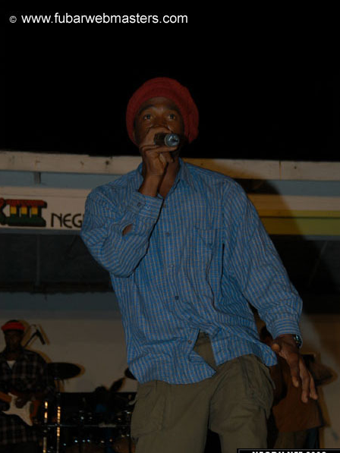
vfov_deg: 26.5
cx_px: 170
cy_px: 244
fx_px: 963
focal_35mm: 74
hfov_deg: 20.0
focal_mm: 45
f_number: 5
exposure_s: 1/60
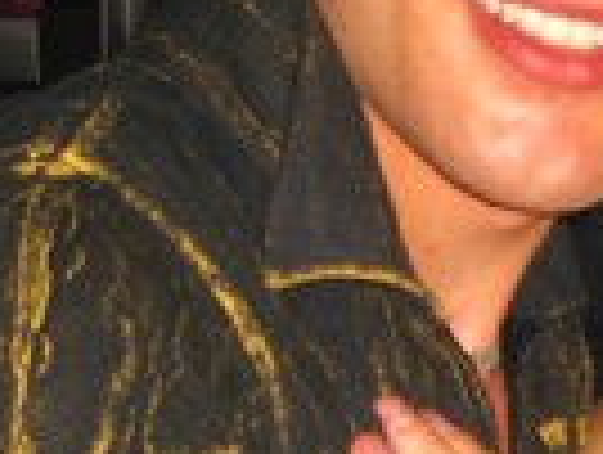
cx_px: 652
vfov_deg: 8.8
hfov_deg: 11.4
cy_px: 234
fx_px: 2967
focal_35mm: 170
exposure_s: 1/60
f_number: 2.8
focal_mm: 7.9
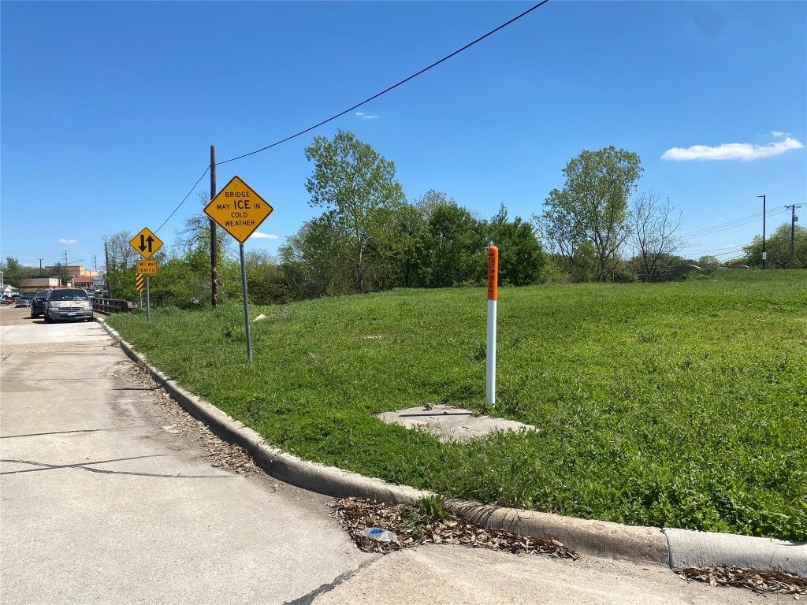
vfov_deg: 53.1
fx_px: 606
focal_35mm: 26
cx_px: 404
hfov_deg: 67.3
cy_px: 302
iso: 32
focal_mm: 4.25
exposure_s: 1/3300
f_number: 1.8
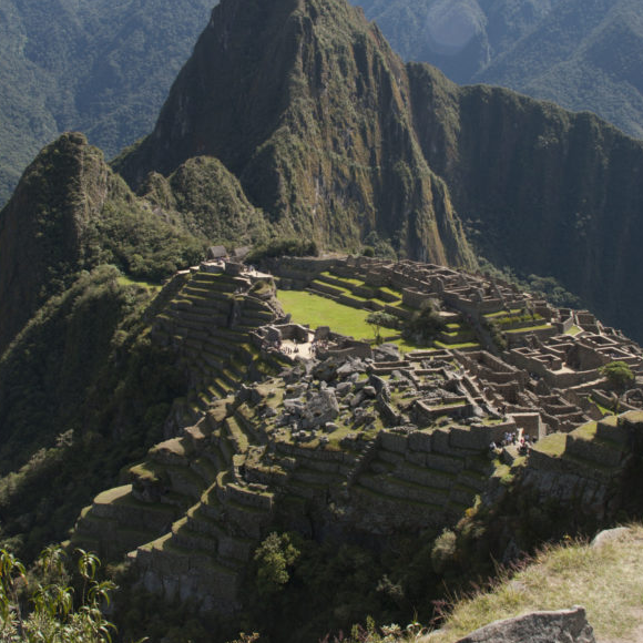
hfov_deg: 38.3
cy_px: 278
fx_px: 925
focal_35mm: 44
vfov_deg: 38.3
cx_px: 310
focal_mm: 20
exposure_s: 1/125
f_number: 8
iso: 100
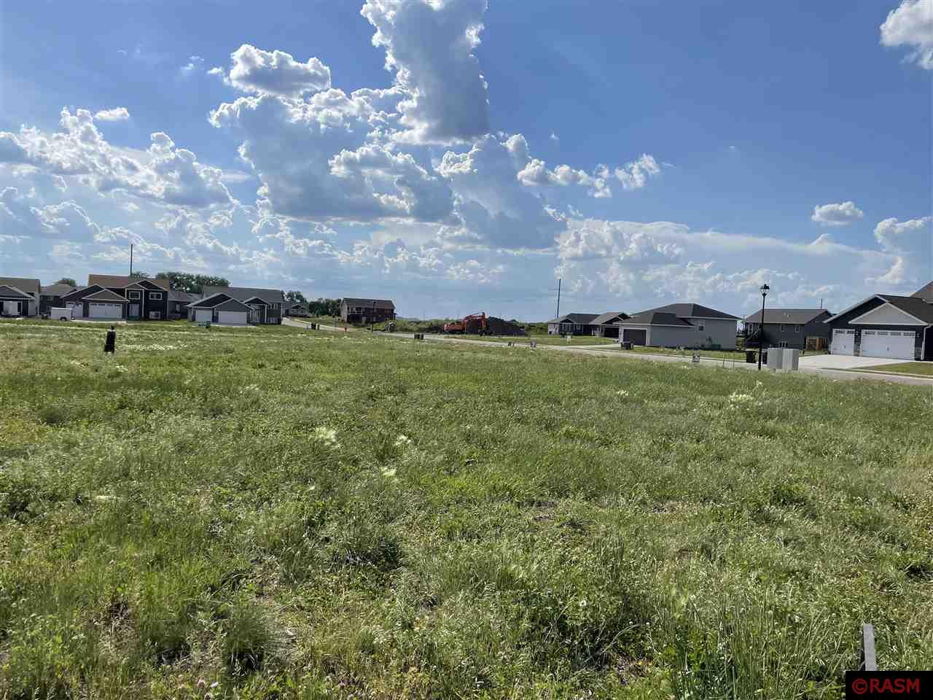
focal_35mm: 26
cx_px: 466
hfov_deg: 67.3
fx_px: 701
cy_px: 350
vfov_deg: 53.1
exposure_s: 1/8403
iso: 32
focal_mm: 4.2
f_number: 1.6
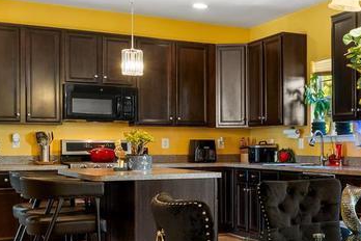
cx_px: 393
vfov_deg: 23.3
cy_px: 162
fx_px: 582
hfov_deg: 30.9
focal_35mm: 58
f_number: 8
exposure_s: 1/60
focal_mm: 14
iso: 400
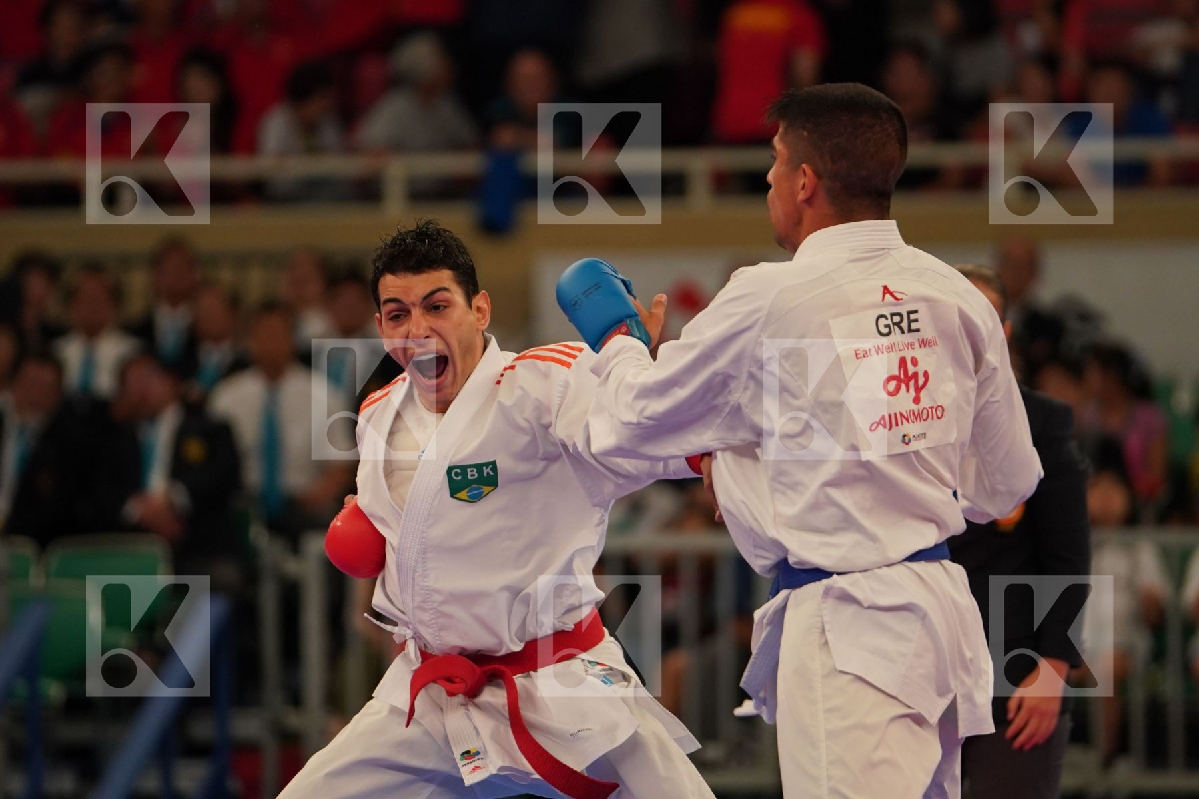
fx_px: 9891
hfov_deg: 6.9
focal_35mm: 297
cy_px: 400
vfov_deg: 4.6
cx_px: 600
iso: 1600
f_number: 2.8
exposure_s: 1/1000
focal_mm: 198
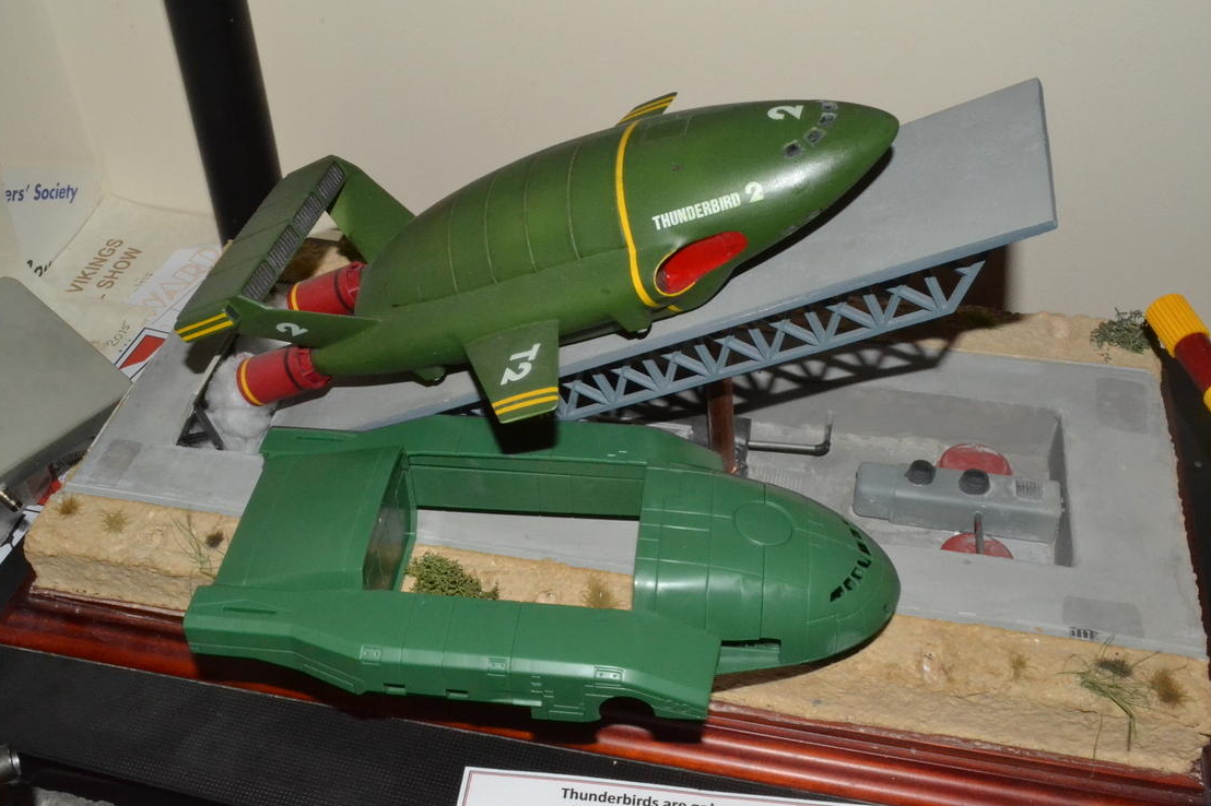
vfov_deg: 34.2
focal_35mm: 39
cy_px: 374
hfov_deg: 49.5
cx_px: 556
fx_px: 1311
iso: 3200
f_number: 25
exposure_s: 1/60
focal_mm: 24
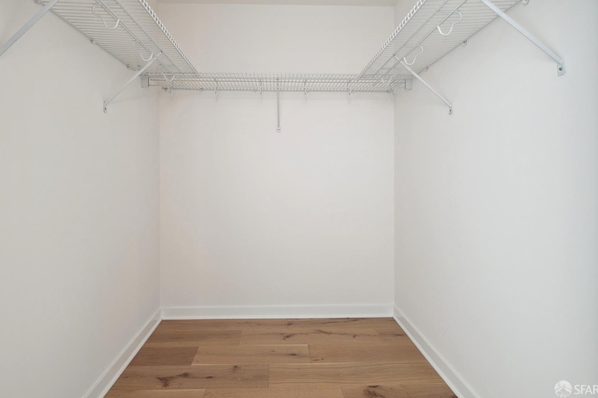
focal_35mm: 17
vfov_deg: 70.1
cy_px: 174
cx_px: 287
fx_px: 282
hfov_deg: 93.3
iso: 200
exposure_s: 2.6
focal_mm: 10
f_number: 6.4
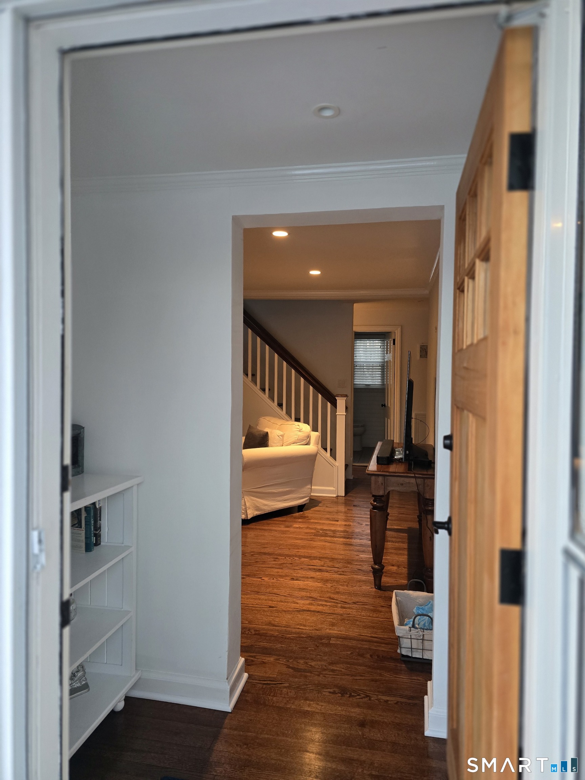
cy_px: 390
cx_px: 292
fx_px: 518
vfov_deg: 73.9
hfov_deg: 58.9
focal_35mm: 23
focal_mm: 6.3
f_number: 1.7
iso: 500
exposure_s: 1/120
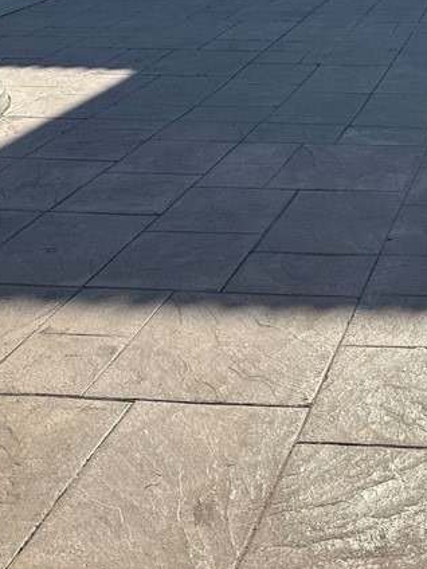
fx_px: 954
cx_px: 463
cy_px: -38
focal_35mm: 58
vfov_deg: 30.2
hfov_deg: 23.7
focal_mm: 6.86
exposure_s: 1/4545
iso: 80
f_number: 1.78
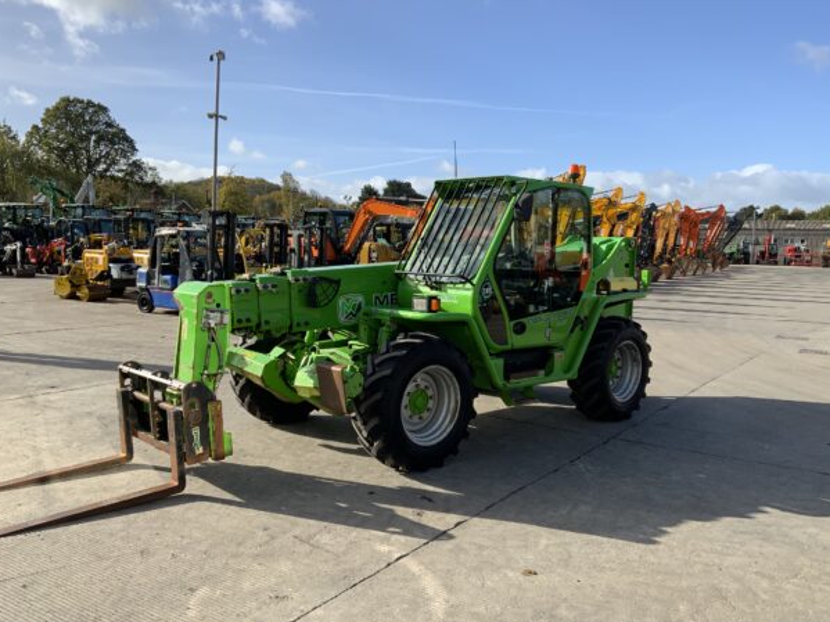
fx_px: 743
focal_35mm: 31
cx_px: 400
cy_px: 309
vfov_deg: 45.4
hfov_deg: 58.3
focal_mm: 3
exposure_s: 1/1730
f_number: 1.8
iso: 16
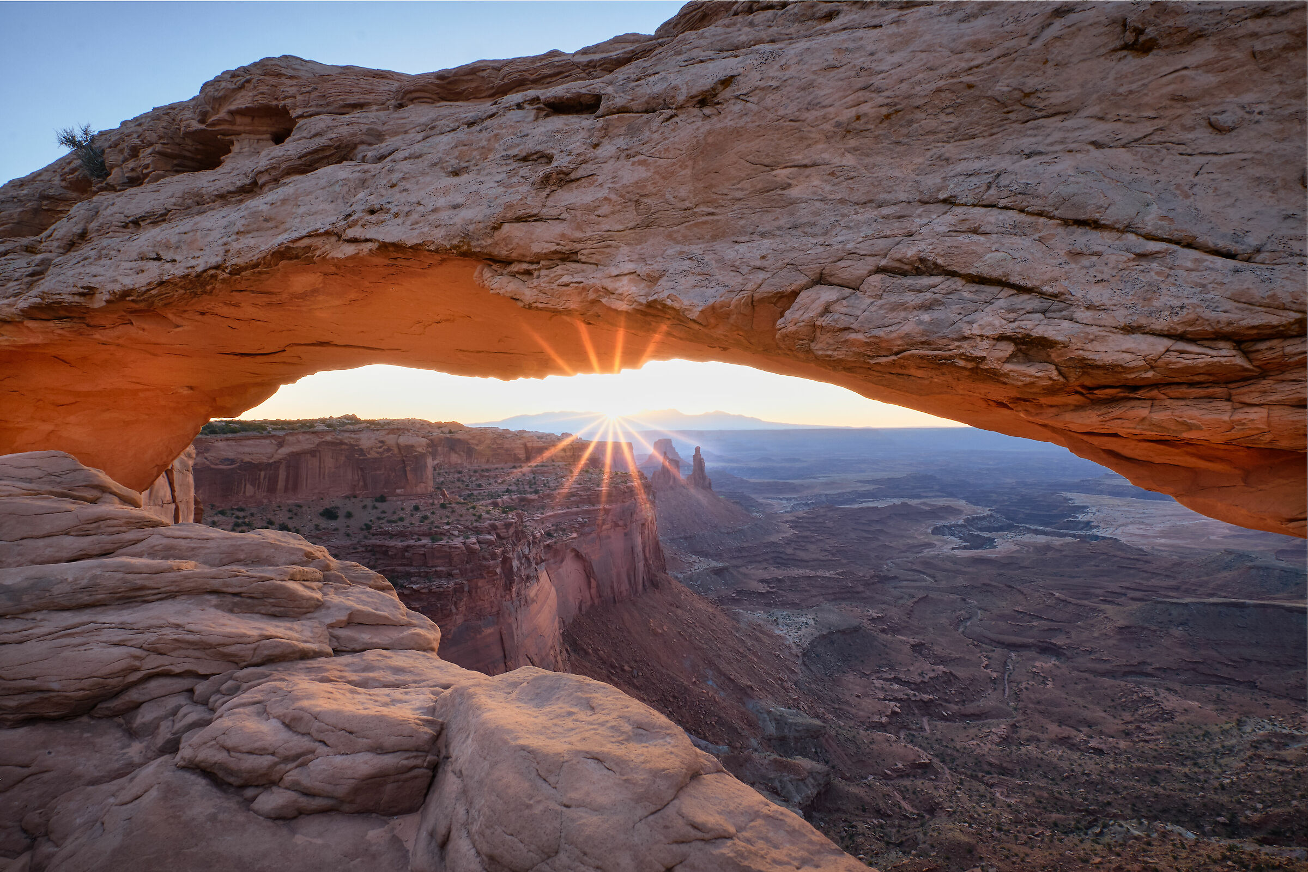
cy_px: 436
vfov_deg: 77.3
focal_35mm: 15
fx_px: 545
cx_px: 654
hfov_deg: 100.4
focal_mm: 10
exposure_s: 1/2.33
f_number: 22
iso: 200
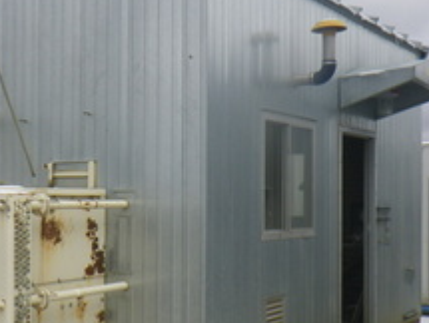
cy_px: 175
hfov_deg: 35.8
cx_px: 98
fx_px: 646
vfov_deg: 28.1
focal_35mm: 52
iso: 80
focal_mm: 5
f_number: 4.2
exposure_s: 1/320
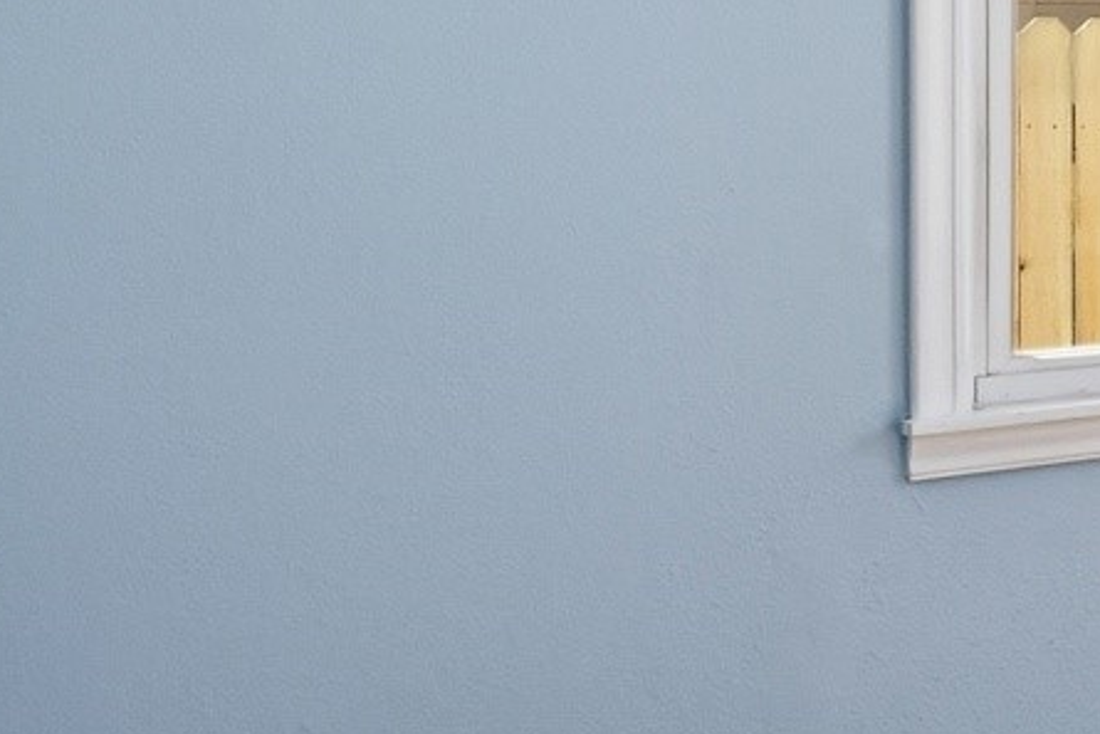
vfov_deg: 20.8
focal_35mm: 64
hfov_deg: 18.0
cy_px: 61
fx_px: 1956
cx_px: 2314
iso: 250
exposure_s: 1/500
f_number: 9
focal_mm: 10
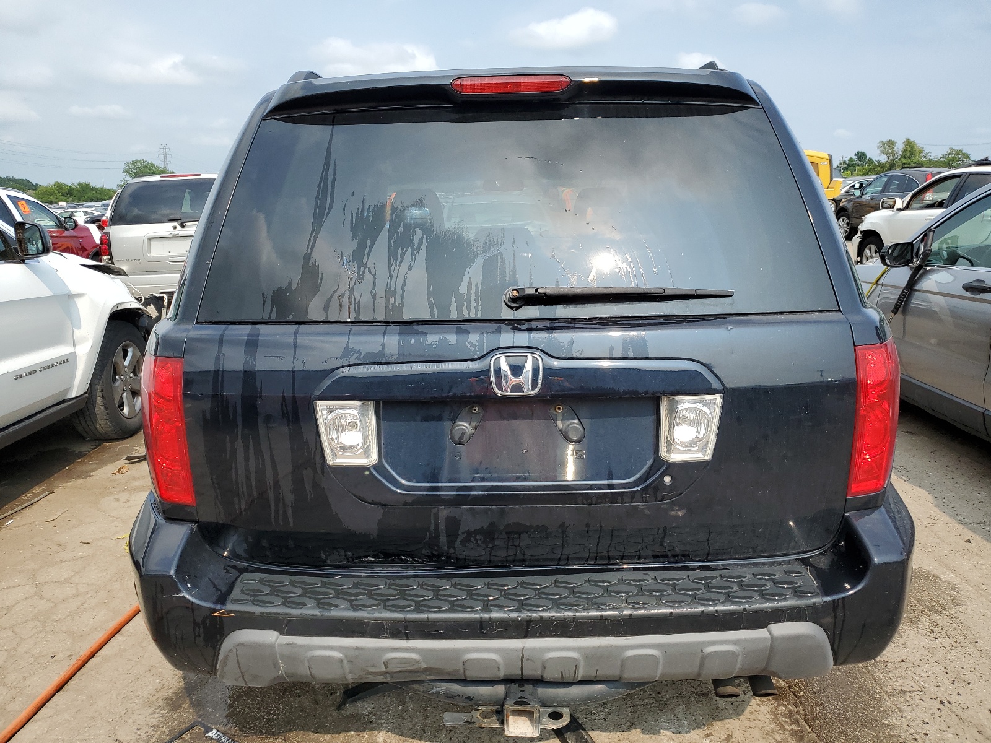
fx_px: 744
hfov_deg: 67.3
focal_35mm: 26
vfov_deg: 53.1
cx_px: 496
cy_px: 372
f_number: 1.5
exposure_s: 1/2000
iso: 50
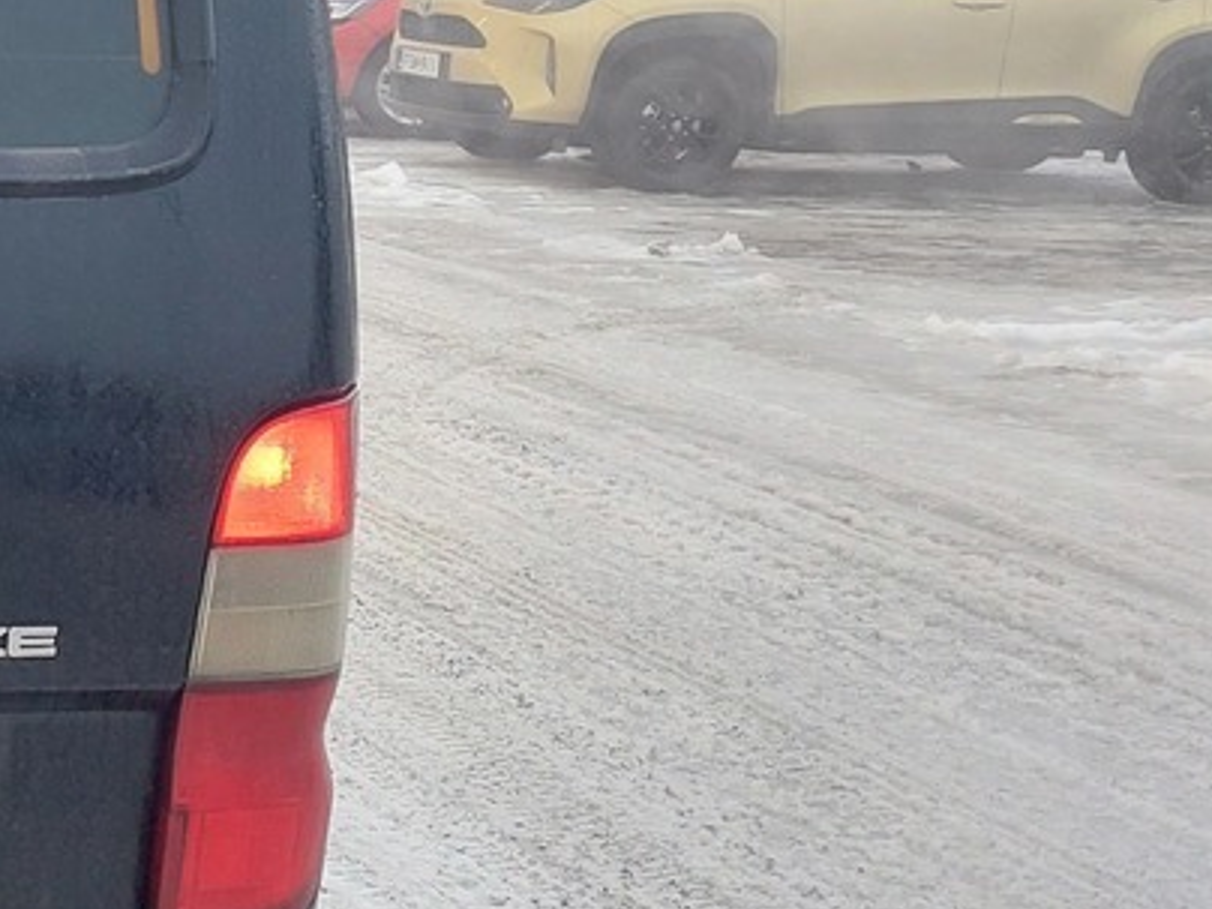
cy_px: 435
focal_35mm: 89
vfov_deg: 16.6
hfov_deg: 18.1
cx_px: -873
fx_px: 3116
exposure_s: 1/50
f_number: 1.8
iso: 160
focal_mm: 5.23
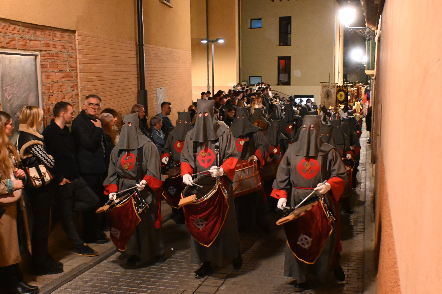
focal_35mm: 40
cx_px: 221
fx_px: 488
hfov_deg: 48.7
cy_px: 147
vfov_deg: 33.6
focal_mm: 26.5
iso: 6400
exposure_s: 1/30
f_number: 4.5
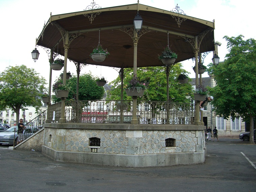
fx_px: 281
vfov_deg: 37.7
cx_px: 128
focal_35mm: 38
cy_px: 96
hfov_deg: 49.0
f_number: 2.8
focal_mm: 7.9
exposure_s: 1/320
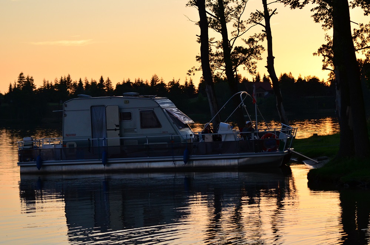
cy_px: 122
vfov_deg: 11.7
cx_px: 185
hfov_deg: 17.5
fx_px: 1200
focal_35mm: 117
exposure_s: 1/800
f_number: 4.5
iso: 640
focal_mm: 78
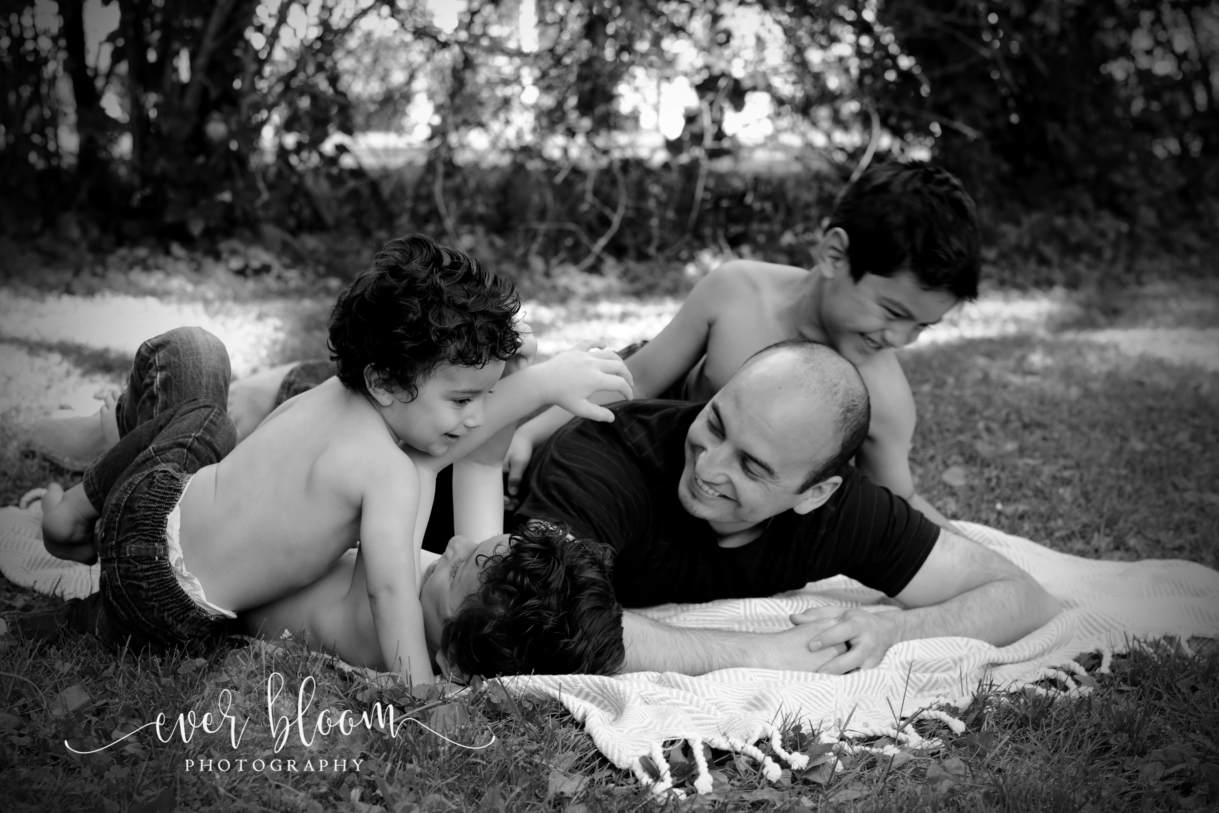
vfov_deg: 18.2
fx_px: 2539
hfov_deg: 27.0
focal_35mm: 75
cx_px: 610
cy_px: 406
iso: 200
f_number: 4
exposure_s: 1/125
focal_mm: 50
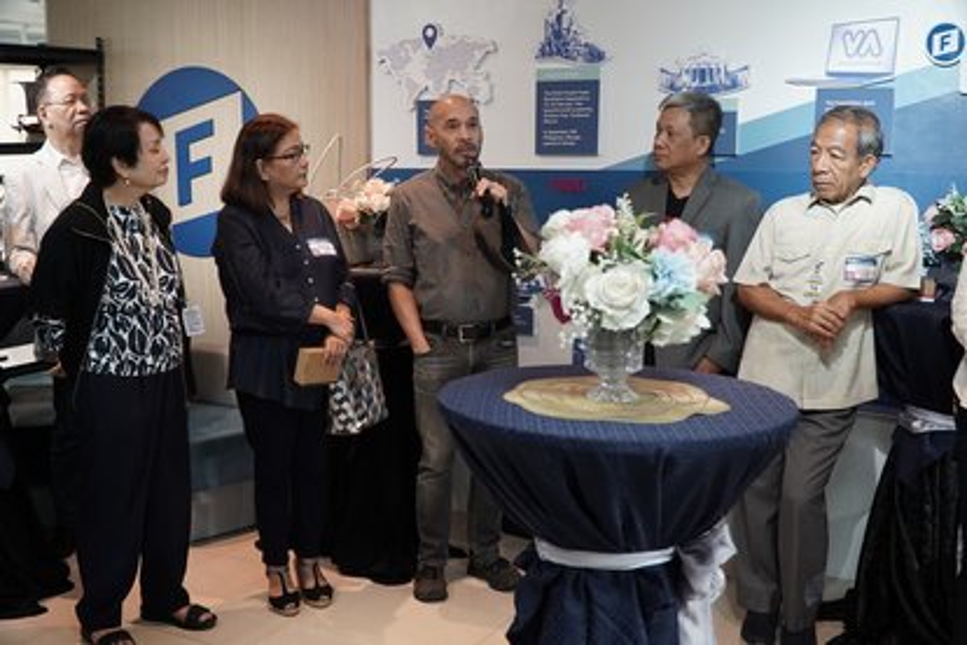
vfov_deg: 36.9
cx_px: 484
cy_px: 322
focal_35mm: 36
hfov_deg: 53.1
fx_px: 967
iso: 1250
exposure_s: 1/60
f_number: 4
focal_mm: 24
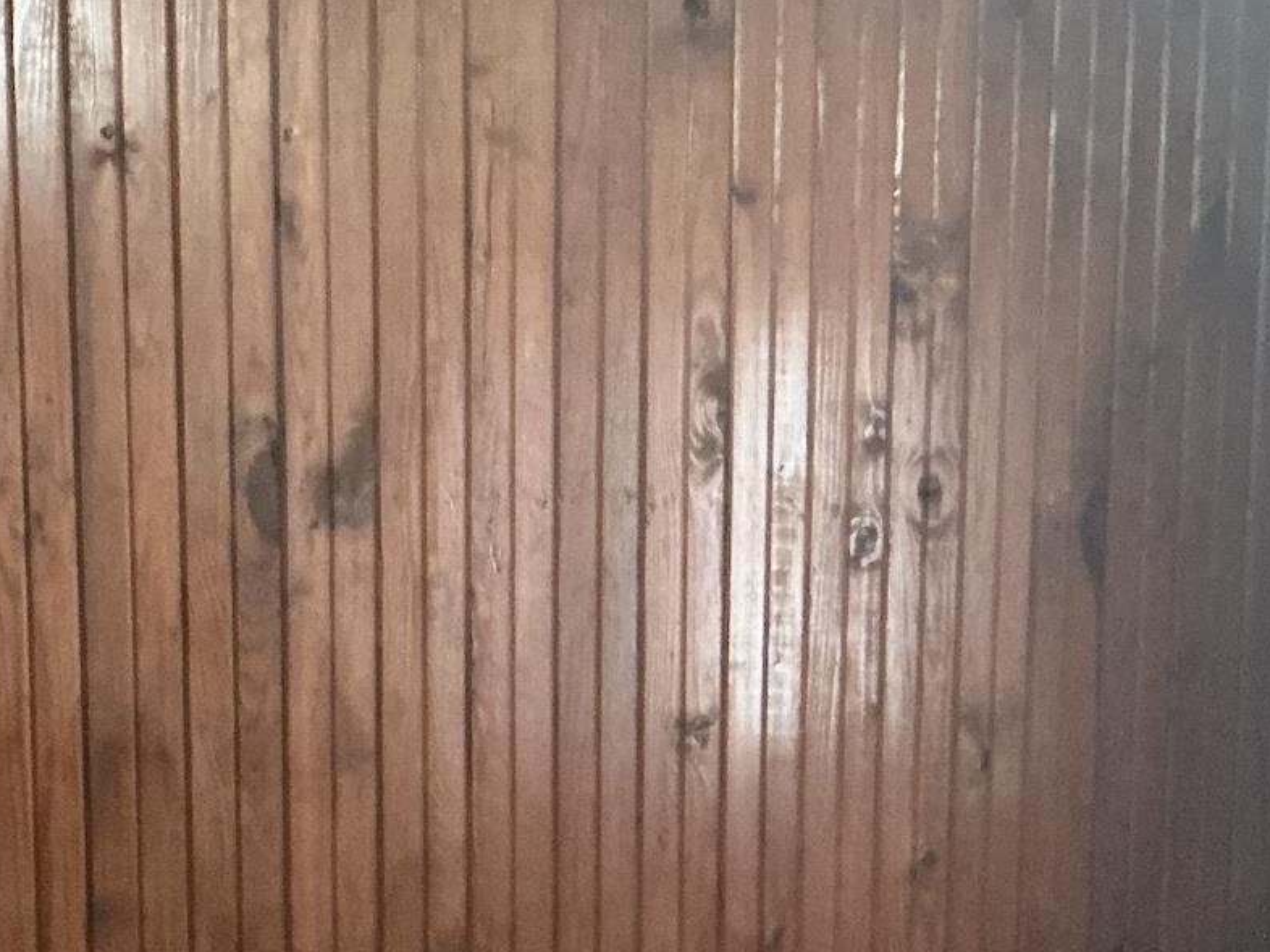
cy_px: 1004
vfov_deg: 19.4
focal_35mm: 73
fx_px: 2677
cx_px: 501
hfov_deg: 26.6
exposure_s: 1/24
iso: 500
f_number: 1.8
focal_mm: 3
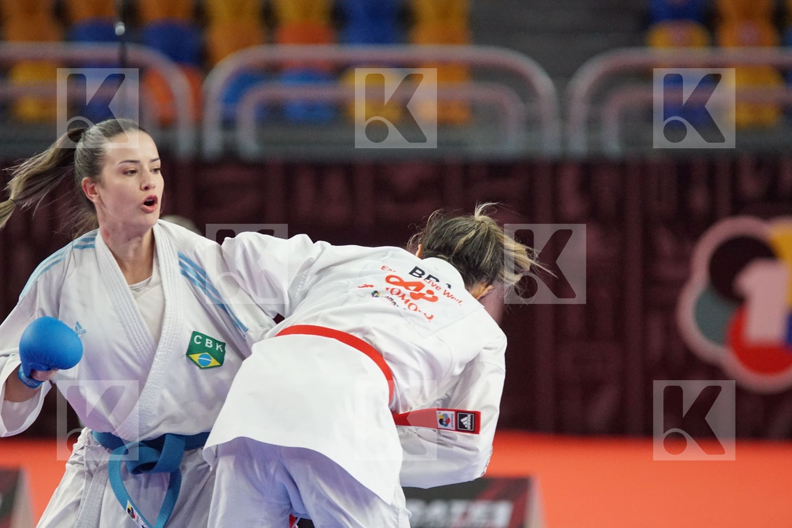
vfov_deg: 5.1
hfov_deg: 7.6
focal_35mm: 270
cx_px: 396
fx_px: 5940
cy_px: 264
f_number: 2.8
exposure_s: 1/1250
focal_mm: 180
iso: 3200
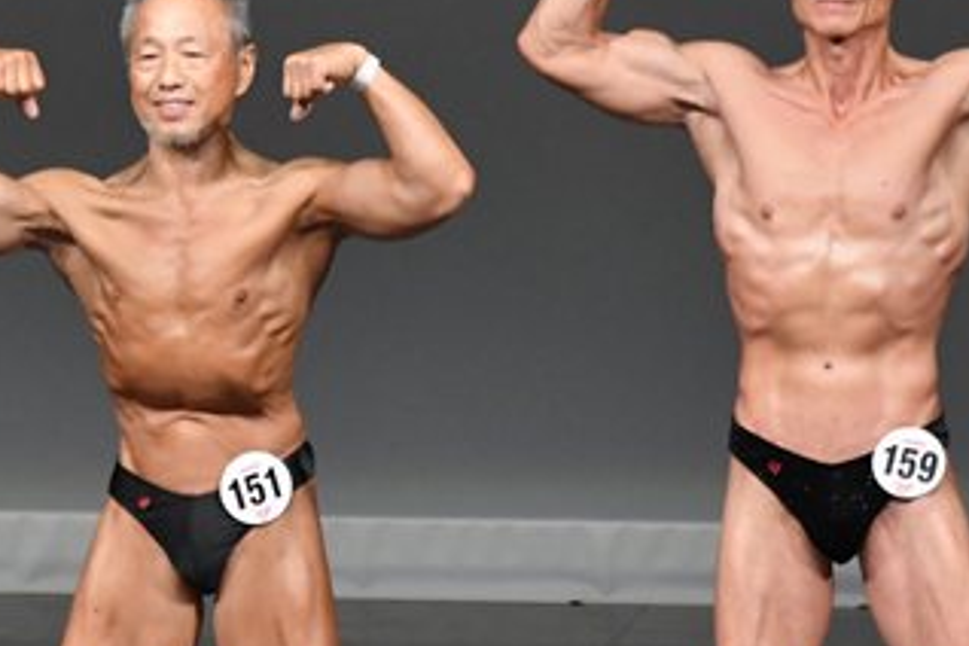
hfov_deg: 2.7
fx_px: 20670
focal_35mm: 768
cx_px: 401
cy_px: 497
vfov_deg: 1.8
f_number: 5.6
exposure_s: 1/400
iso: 4000
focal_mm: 210
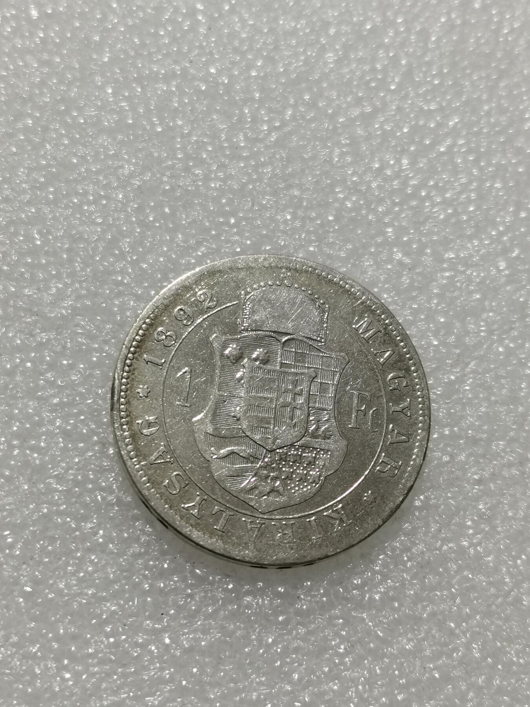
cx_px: 265
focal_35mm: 61
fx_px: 1245
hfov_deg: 24.0
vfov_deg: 31.7
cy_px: 354
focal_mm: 5.58
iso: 80
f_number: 1.8
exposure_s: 1/90
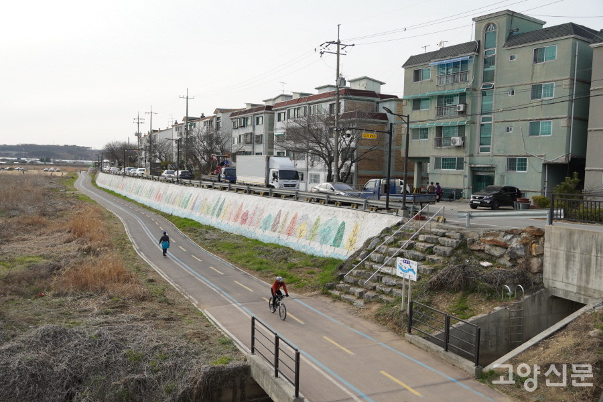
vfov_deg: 41.7
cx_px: 302
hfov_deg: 59.5
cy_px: 201
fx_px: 528
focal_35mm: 32
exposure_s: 1/320
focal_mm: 21
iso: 100
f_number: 5.6
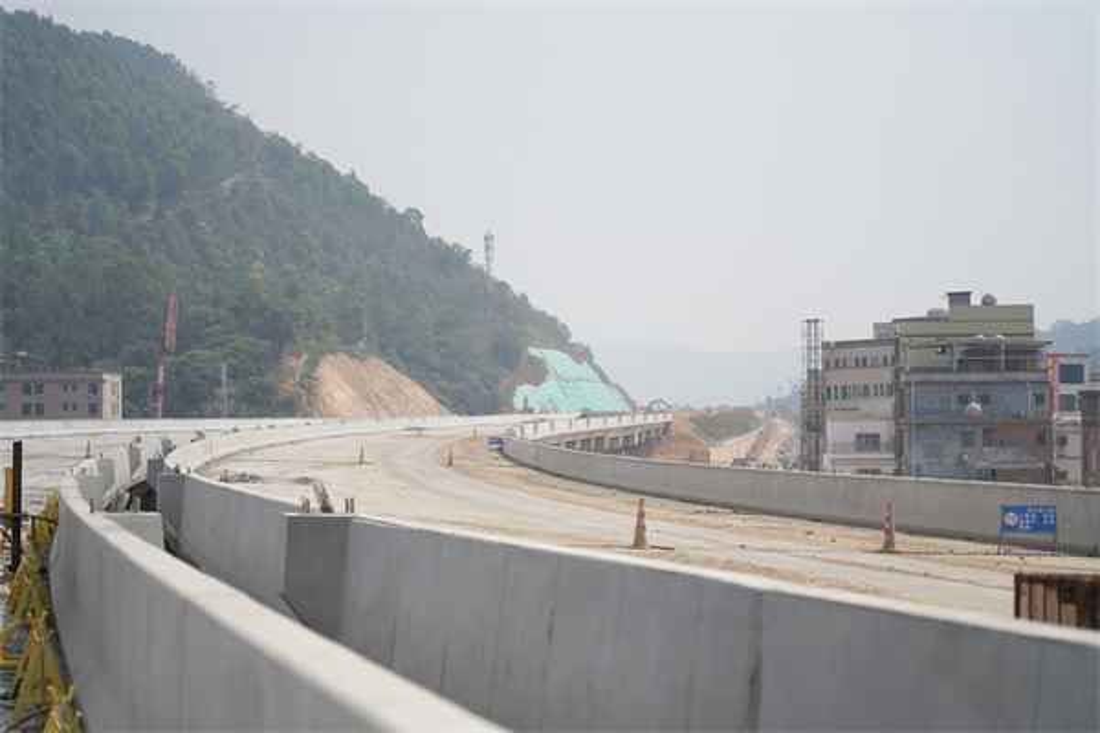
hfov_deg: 21.0
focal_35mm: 97
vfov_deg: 14.1
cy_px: 366
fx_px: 2964
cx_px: 550
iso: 100
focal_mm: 97
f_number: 4
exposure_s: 1/1250
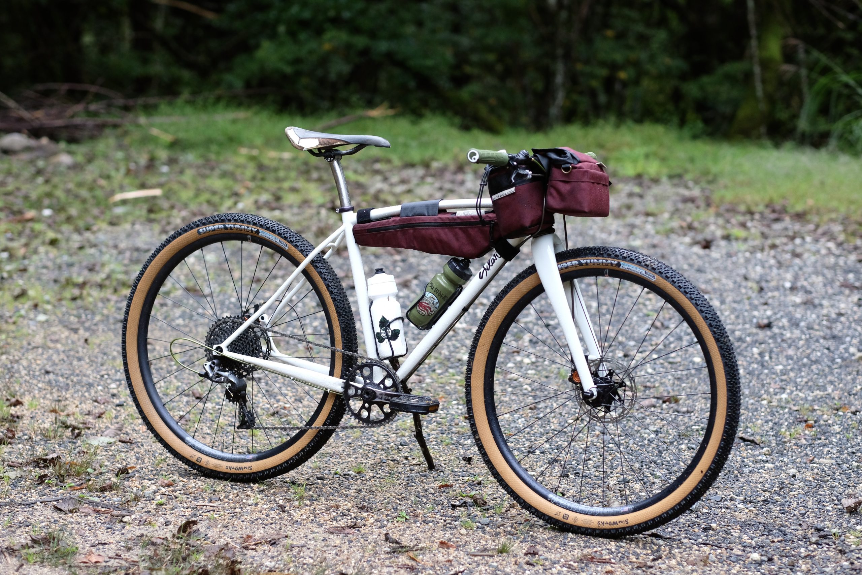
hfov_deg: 24.2
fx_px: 2011
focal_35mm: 84
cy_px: 288
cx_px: 431
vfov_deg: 16.3
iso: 1250
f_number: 2
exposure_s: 1/500
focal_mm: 56
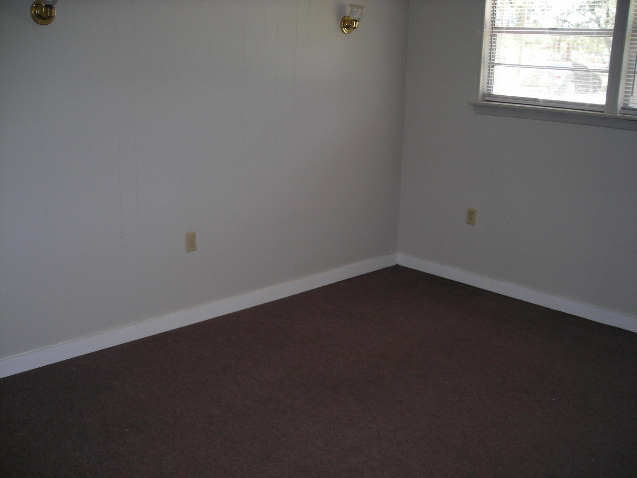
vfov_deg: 37.7
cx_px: 318
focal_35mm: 38
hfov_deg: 49.0
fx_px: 699
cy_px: 239
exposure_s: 1/60
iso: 147
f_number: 3.2
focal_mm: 6.3
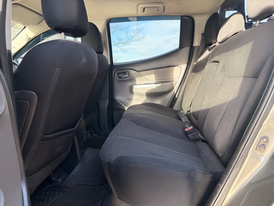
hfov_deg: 67.3
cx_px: 137
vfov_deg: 53.1
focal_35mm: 26
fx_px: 206
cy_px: 103
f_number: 1.6
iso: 125
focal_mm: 5.96
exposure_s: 1/224
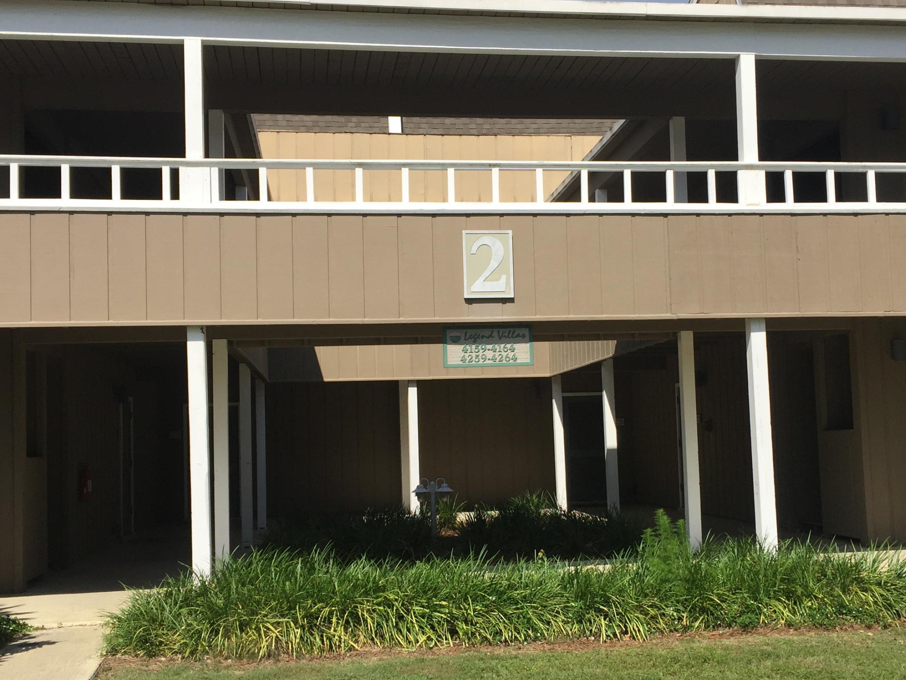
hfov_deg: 43.8
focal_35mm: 43
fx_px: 1125
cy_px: 383
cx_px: 513
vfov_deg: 33.6
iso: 32
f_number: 2.2
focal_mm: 4.15
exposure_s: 1/2475
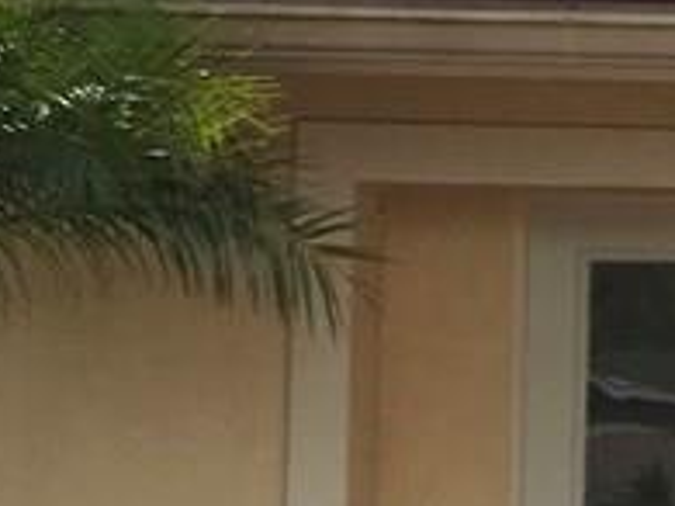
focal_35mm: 147
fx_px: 2865
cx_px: 1083
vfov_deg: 10.1
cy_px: 326
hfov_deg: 12.6
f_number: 1.8
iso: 20
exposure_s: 1/2398
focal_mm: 3.99
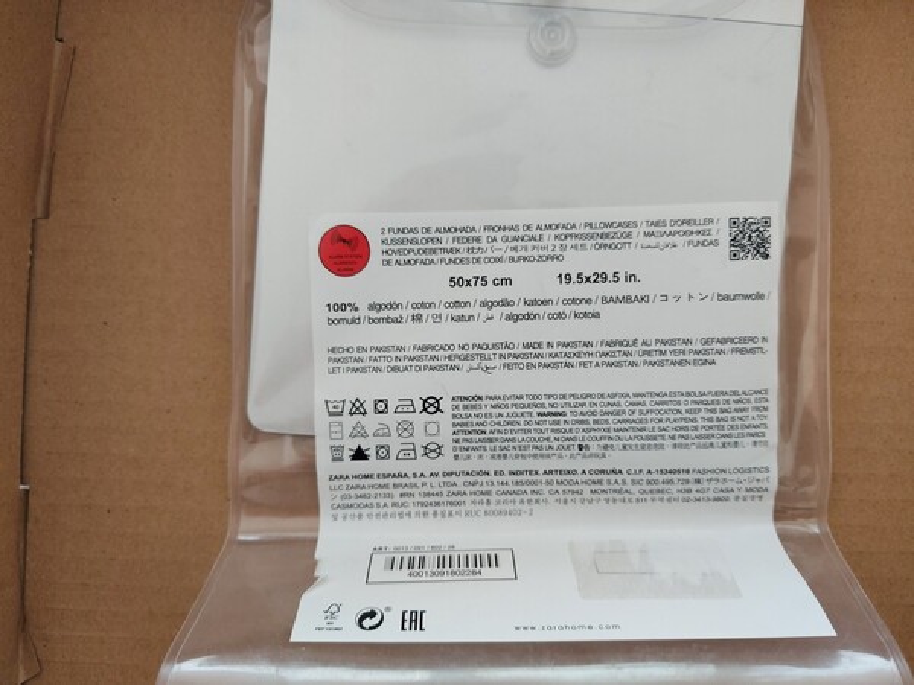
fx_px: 634
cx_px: 457
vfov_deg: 56.8
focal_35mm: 24
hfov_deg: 71.6
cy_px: 342
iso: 50
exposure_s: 1/60
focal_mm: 5.23
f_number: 1.8
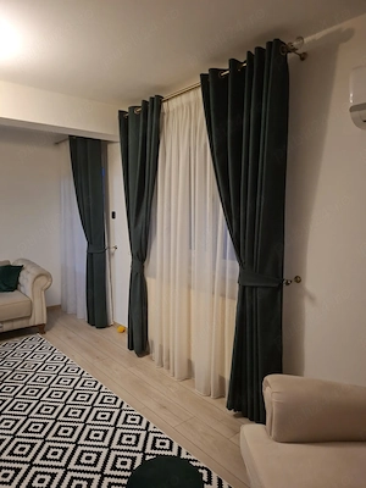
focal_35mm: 23
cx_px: 183
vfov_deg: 73.9
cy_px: 244
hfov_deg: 58.9
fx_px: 324
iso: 500
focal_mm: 5.54
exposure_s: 1/25
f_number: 1.8
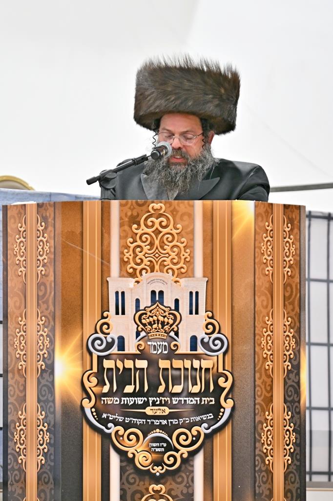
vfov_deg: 8.1
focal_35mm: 255
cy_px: 250
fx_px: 3540
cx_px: 166
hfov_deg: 5.4
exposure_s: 1/125
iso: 400
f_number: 2.8
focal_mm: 170
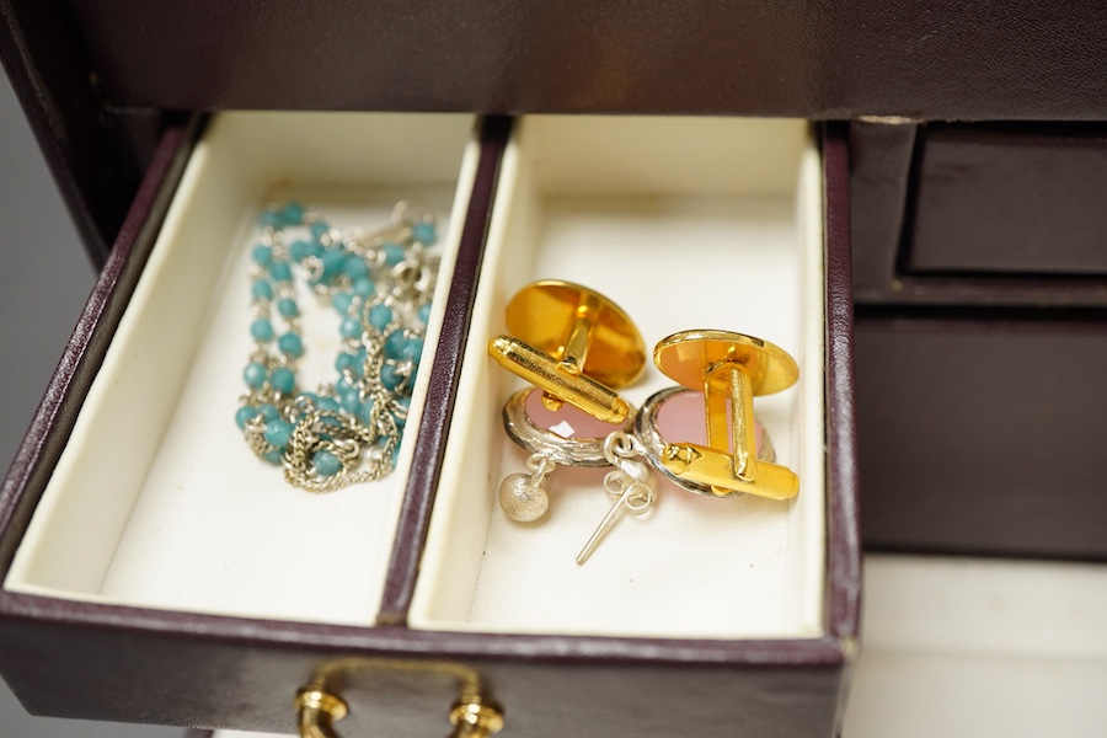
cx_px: 554
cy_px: 369
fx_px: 1384
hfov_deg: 43.6
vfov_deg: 29.9
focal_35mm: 45
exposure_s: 1/125
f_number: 8
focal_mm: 30
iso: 1250
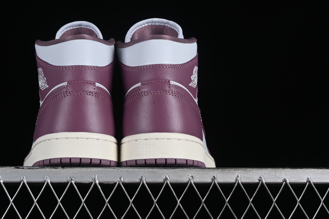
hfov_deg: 21.2
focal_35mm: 96
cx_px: 123
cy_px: 80
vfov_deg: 14.2
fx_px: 877
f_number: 8
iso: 160
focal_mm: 50
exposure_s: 1/80
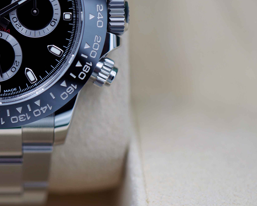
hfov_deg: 14.2
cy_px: 11
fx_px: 1019
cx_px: 4
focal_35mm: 134
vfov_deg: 11.4
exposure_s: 1/80
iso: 100
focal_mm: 50
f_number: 2.8
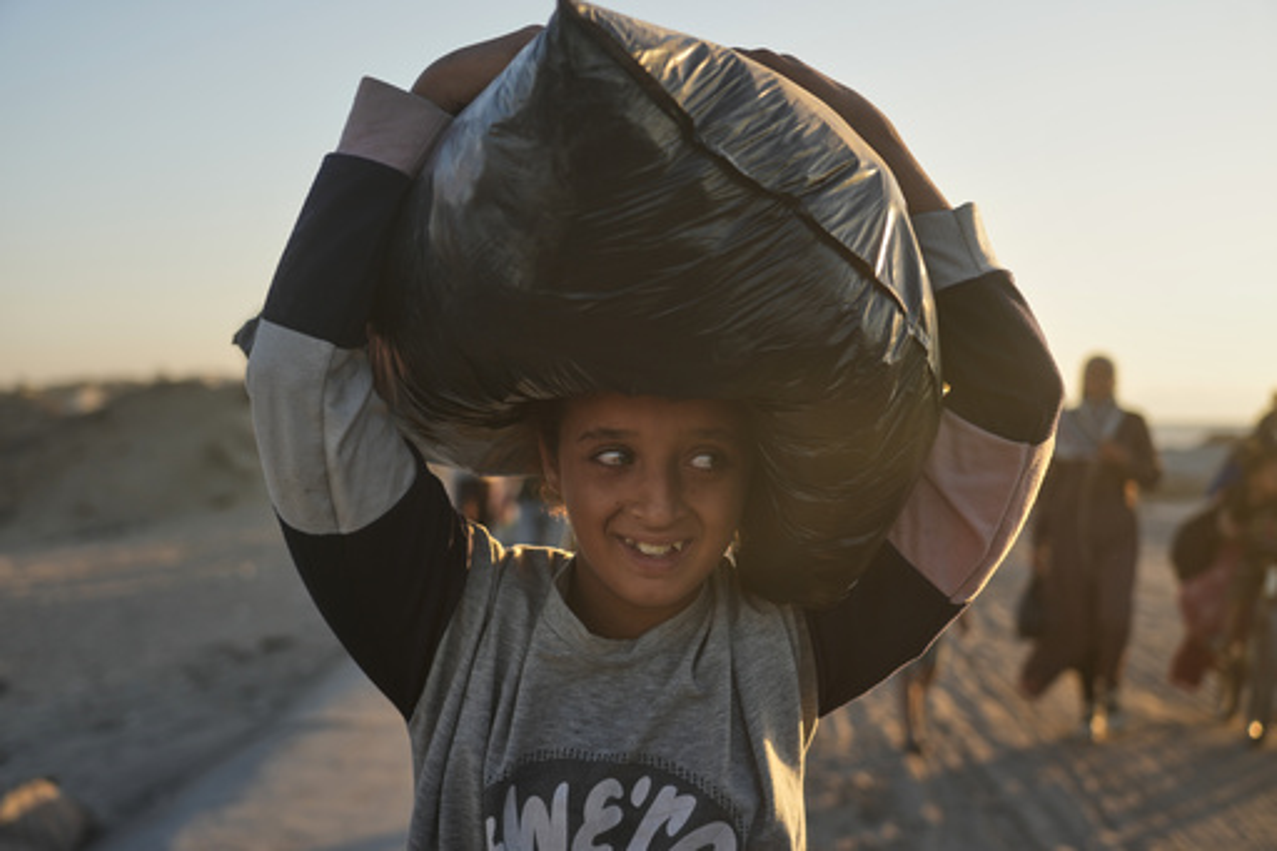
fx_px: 1737
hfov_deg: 40.4
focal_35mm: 49
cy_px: 426
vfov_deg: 27.5
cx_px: 638
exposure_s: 1/400
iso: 100
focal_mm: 49
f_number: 4
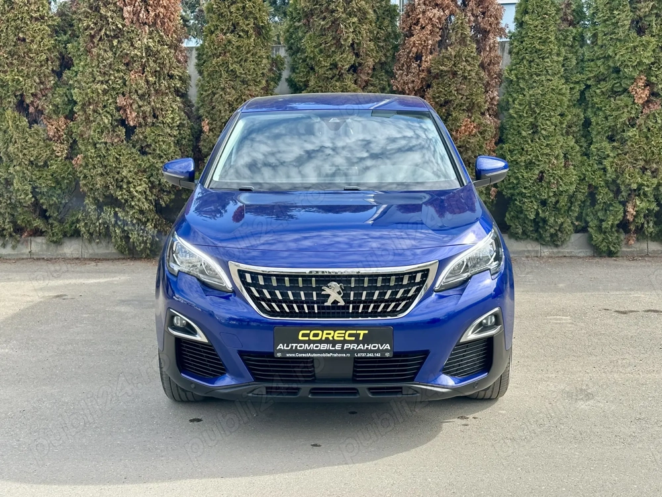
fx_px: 918
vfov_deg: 30.3
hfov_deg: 39.7
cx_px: 331
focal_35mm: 48
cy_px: 248
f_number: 1.78
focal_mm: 6.86
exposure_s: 1/911
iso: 64
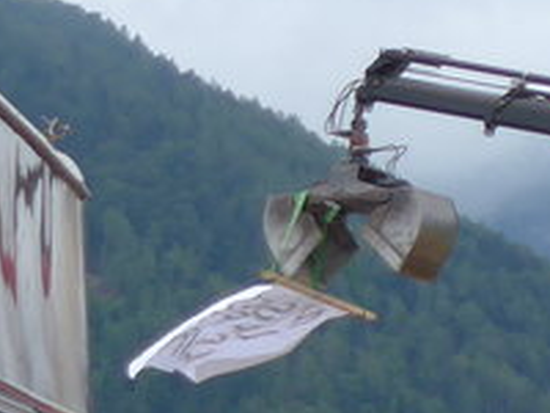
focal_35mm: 276
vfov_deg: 5.4
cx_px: -927
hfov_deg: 6.7
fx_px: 4385
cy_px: 427
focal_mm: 9.5
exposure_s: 1/500
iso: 80
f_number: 3
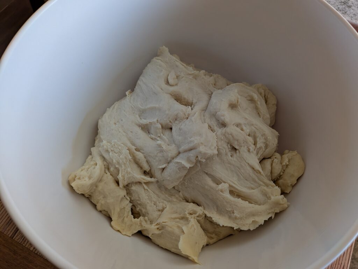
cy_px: 134
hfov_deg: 71.6
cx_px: 179
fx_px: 248
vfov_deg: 56.8
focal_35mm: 24
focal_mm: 4.53
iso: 166
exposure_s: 1/100
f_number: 1.7
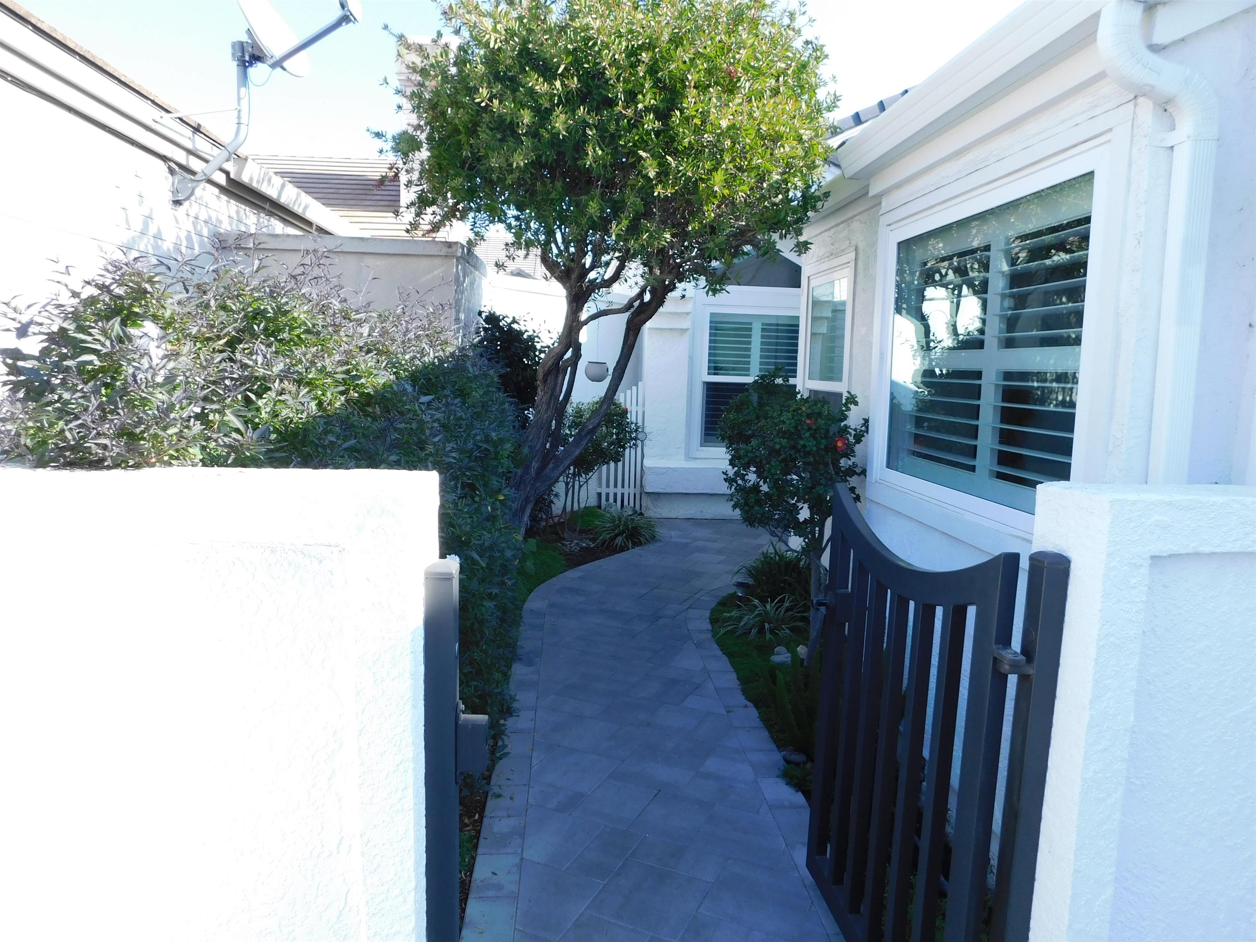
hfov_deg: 73.9
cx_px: 628
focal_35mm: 23
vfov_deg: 58.9
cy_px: 471
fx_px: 835
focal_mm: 4
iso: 125
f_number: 3
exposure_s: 1/400
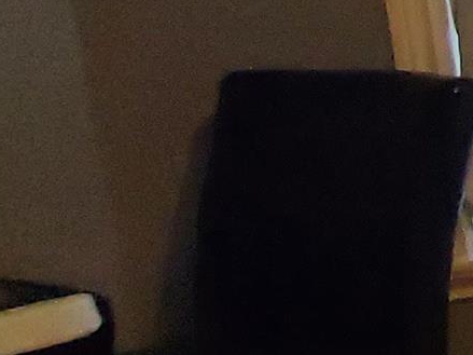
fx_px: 1243
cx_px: 1628
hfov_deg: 9.7
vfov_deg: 16.0
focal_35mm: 91
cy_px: 29
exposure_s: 1/40
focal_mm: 1.8
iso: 500
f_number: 2.2
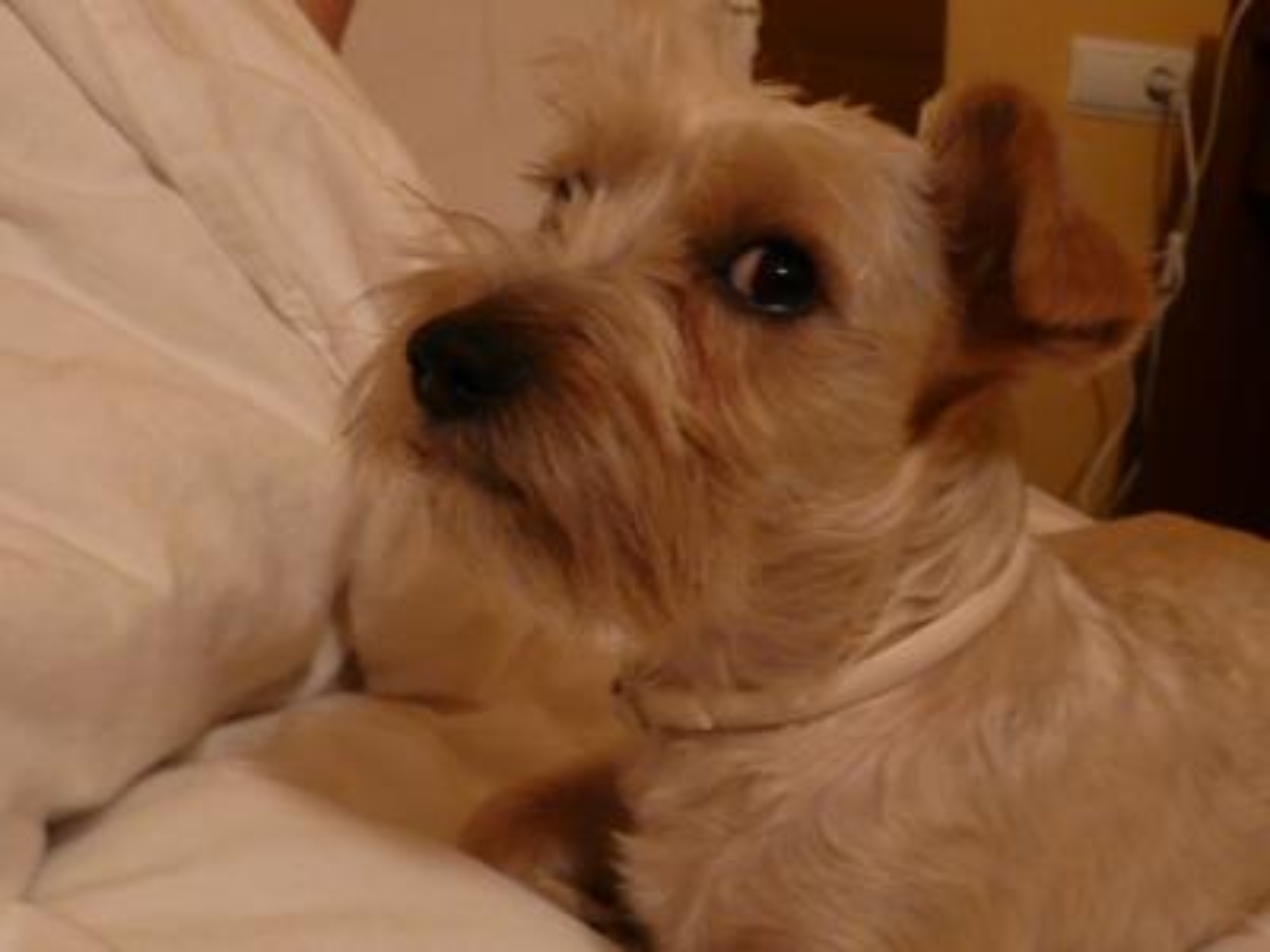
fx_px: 1651
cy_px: 476
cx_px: 635
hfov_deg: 42.1
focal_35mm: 45
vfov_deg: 32.2
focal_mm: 4.6
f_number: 2.8
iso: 200
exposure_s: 1/5
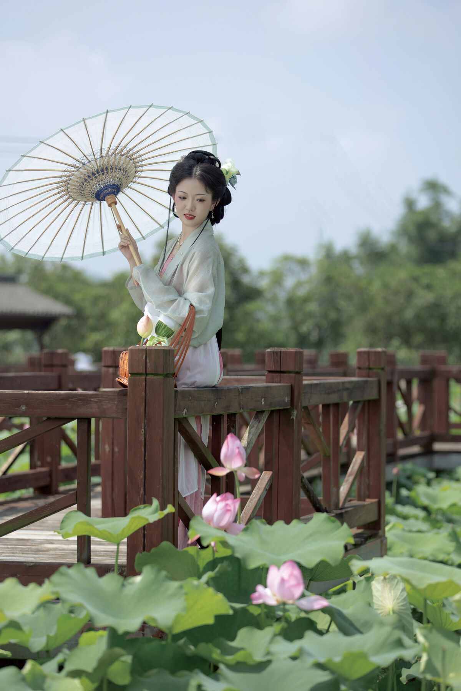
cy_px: 346
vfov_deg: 17.8
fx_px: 2209
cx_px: 230
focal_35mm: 115
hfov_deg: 11.9
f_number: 2.8
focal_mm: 115
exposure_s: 1/1600
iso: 100
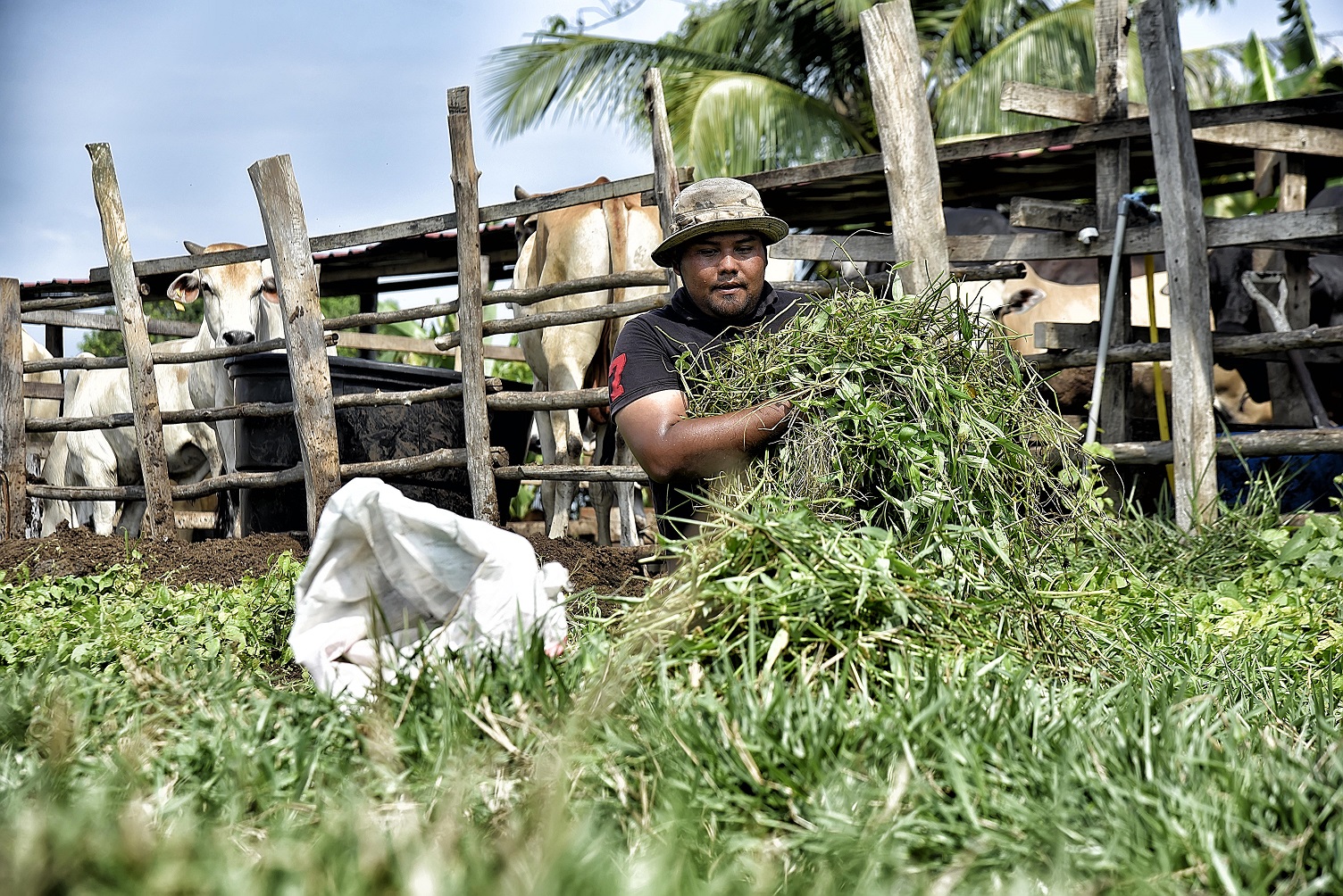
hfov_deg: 21.5
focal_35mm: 95
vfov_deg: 14.4
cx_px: 672
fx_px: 3545
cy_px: 448
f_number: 5.6
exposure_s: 1/400
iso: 110
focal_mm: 95
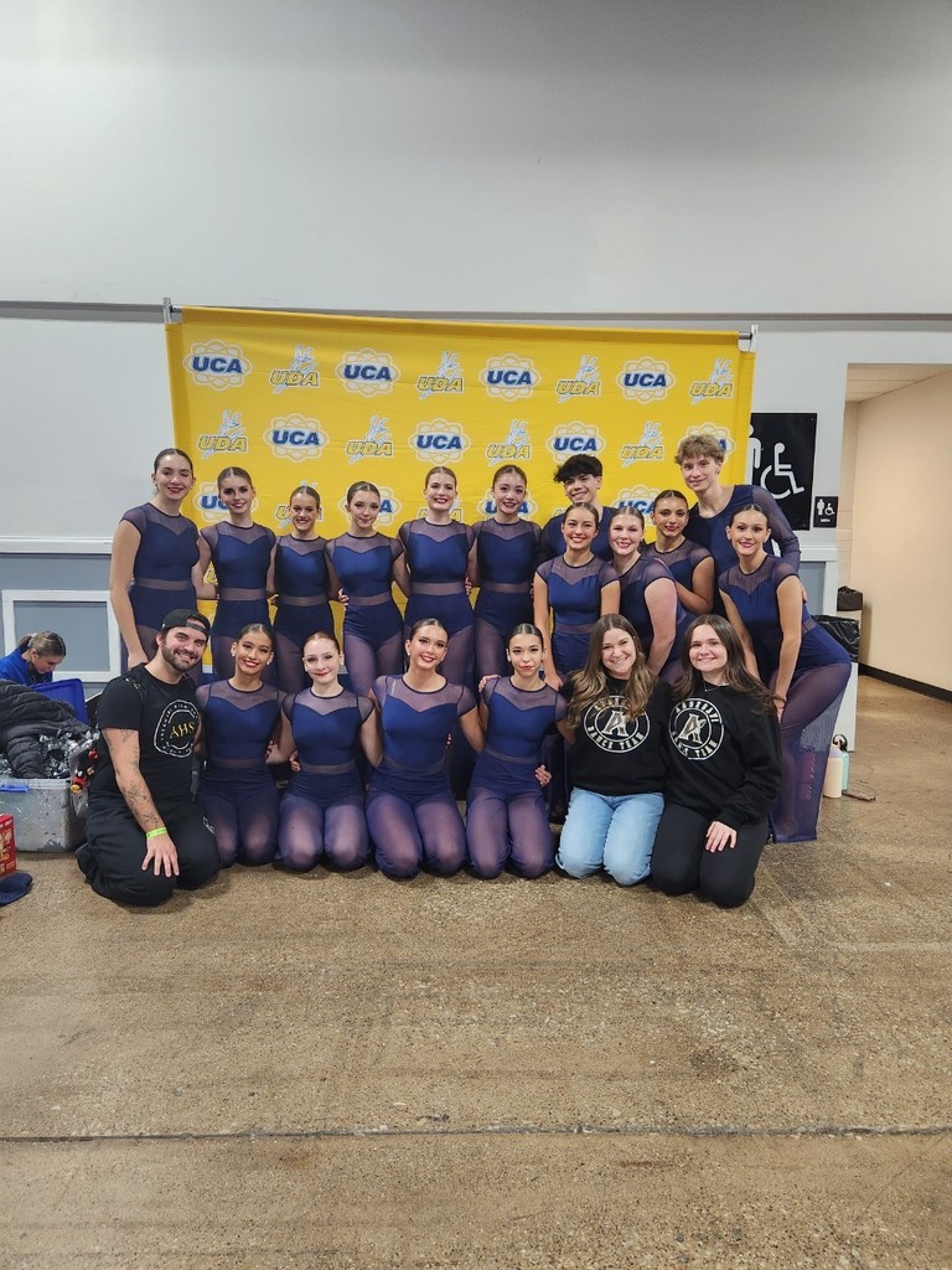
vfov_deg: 73.9
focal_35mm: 23
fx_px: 843
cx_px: 476
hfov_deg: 58.9
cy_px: 635
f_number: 1.8
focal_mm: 5.4
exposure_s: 1/120
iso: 320
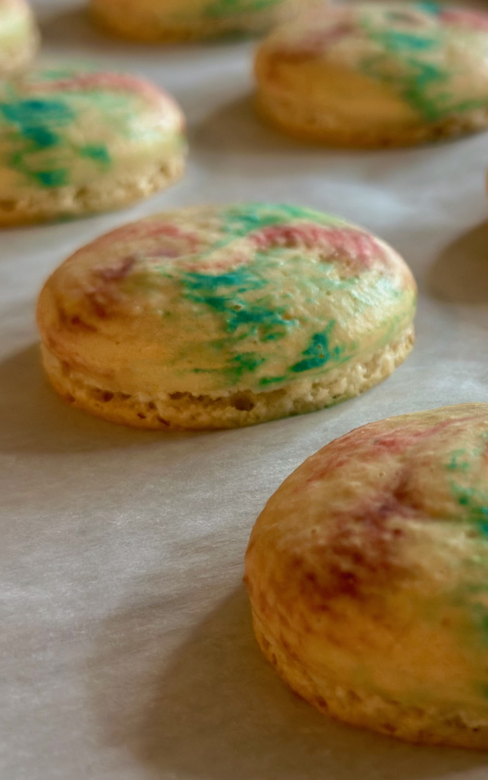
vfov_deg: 28.6
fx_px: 1532
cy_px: 394
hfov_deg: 17.7
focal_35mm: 72
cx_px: 470
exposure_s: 1/60
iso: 160
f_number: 1.78
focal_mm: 6.86
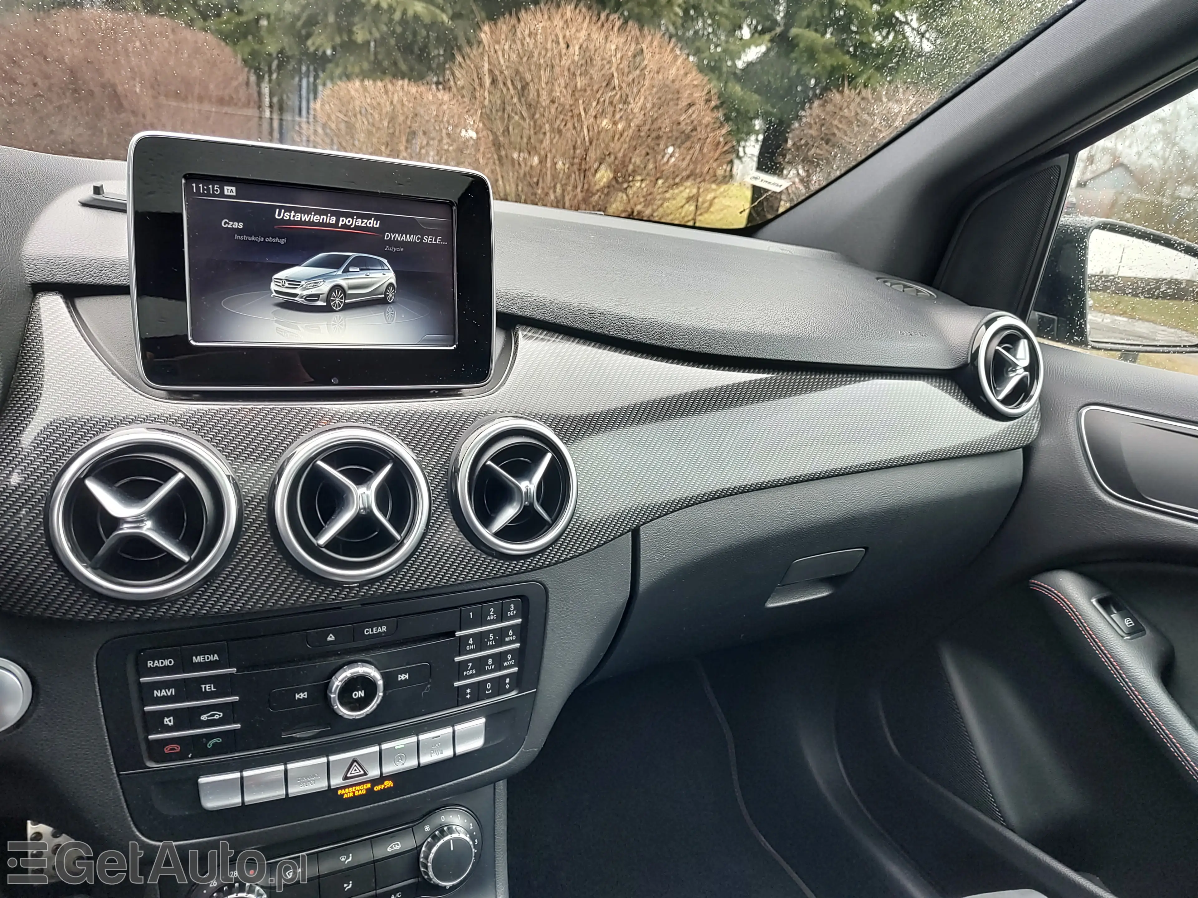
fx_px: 796
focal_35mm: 23
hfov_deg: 73.9
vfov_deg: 58.9
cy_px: 449
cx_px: 599
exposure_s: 1/50
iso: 118
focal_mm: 5.56
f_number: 1.8
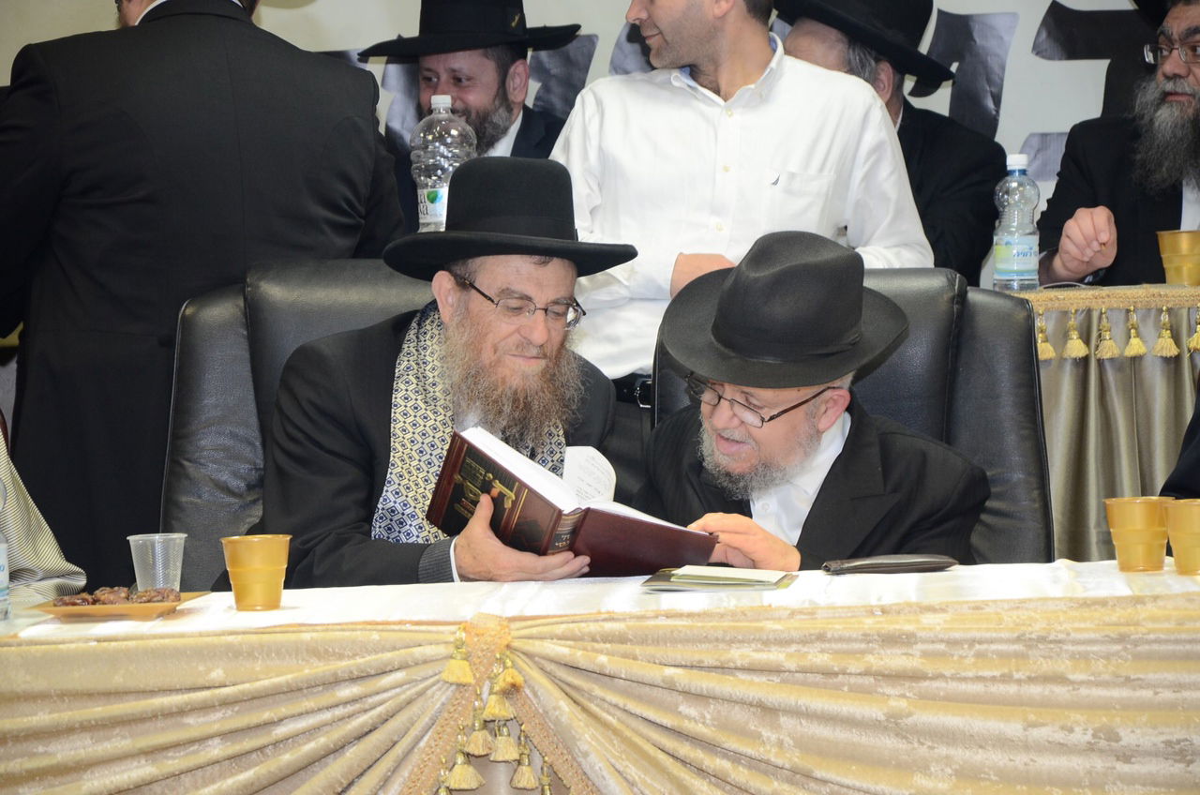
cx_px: 600
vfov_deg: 8.7
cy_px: 398
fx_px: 5240
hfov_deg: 13.1
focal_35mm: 158
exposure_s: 1/80
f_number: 5.6
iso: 1000
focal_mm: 105
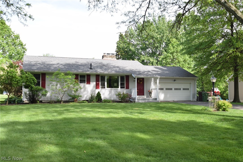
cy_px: 81
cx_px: 122
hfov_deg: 53.1
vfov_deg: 36.9
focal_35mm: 36
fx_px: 243
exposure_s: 1/250
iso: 400
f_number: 8
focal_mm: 24
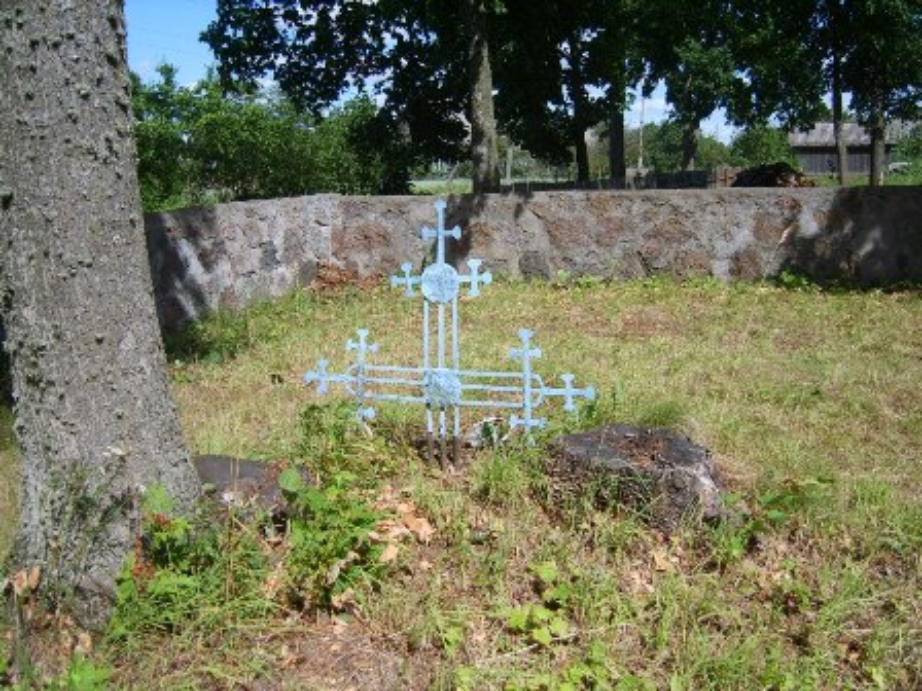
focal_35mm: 35
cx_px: 461
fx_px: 932
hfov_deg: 52.6
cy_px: 346
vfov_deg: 40.7
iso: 50
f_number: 2.8
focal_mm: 7.4
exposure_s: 1/1000
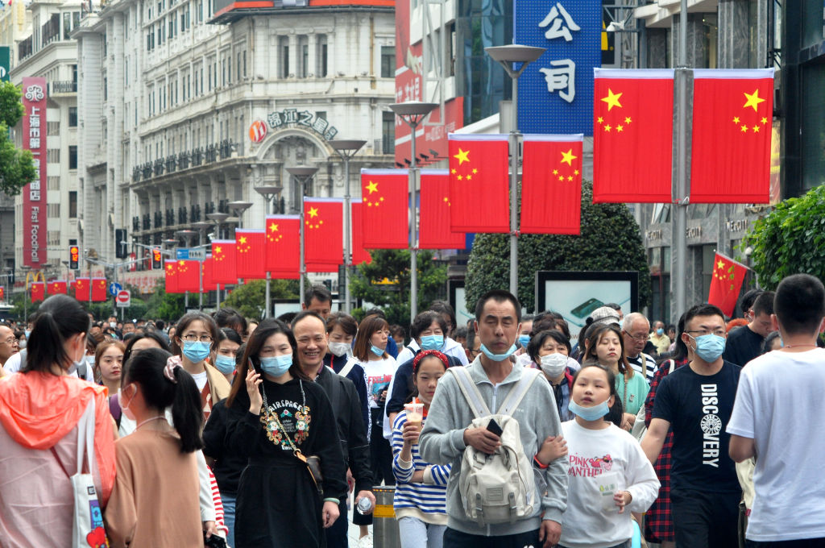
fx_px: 3433
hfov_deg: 13.7
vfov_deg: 9.1
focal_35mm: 150
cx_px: 412
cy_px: 274
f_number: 10
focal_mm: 100
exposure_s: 1/250
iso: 800
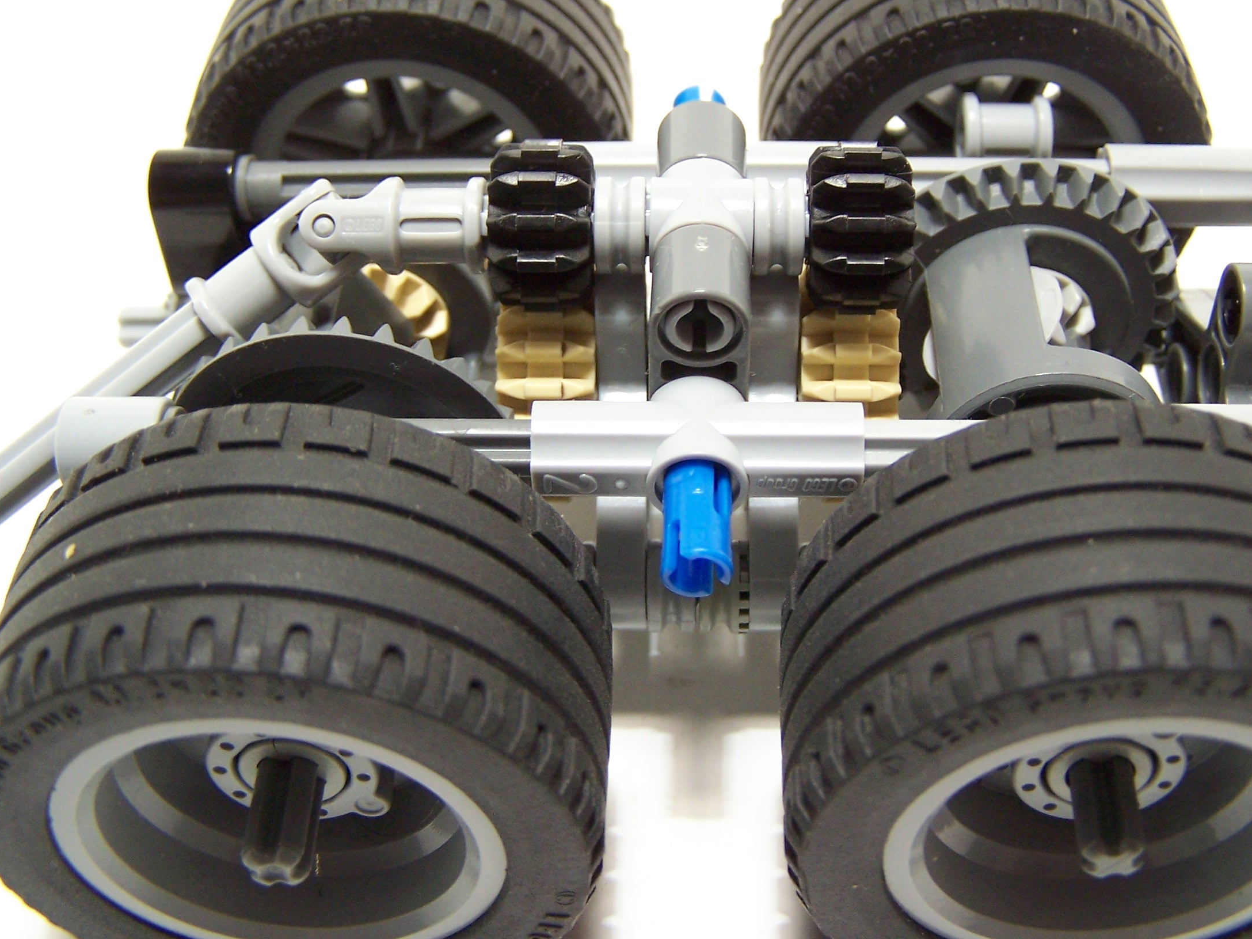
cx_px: 701
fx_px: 1627
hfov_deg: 42.0
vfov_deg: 32.1
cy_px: 394
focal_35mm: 45
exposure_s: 1/20
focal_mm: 6.3
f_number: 2.8
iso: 140
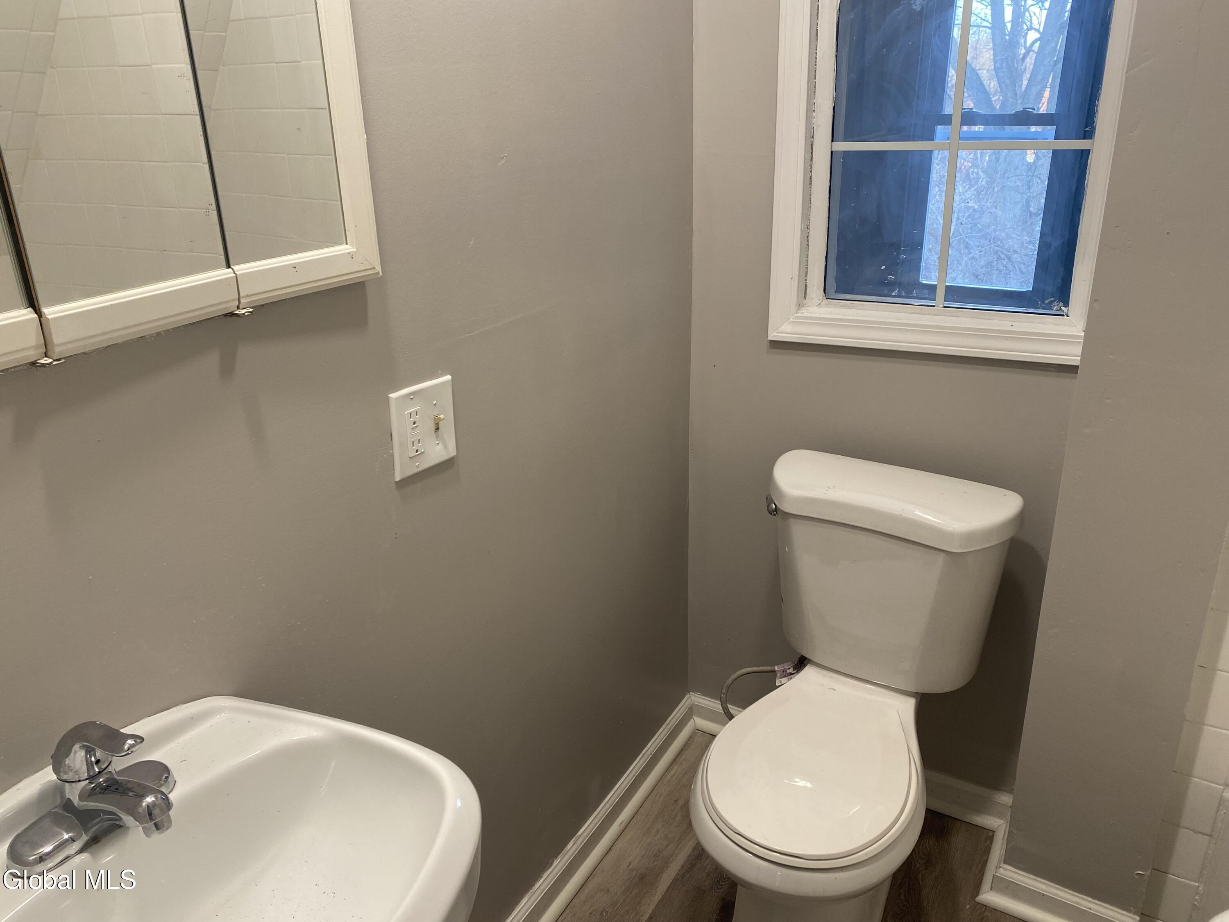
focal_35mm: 26
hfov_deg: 67.3
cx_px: 614
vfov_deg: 53.1
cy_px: 461
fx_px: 923
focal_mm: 4.25
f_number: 1.8
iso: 80
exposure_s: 1/60
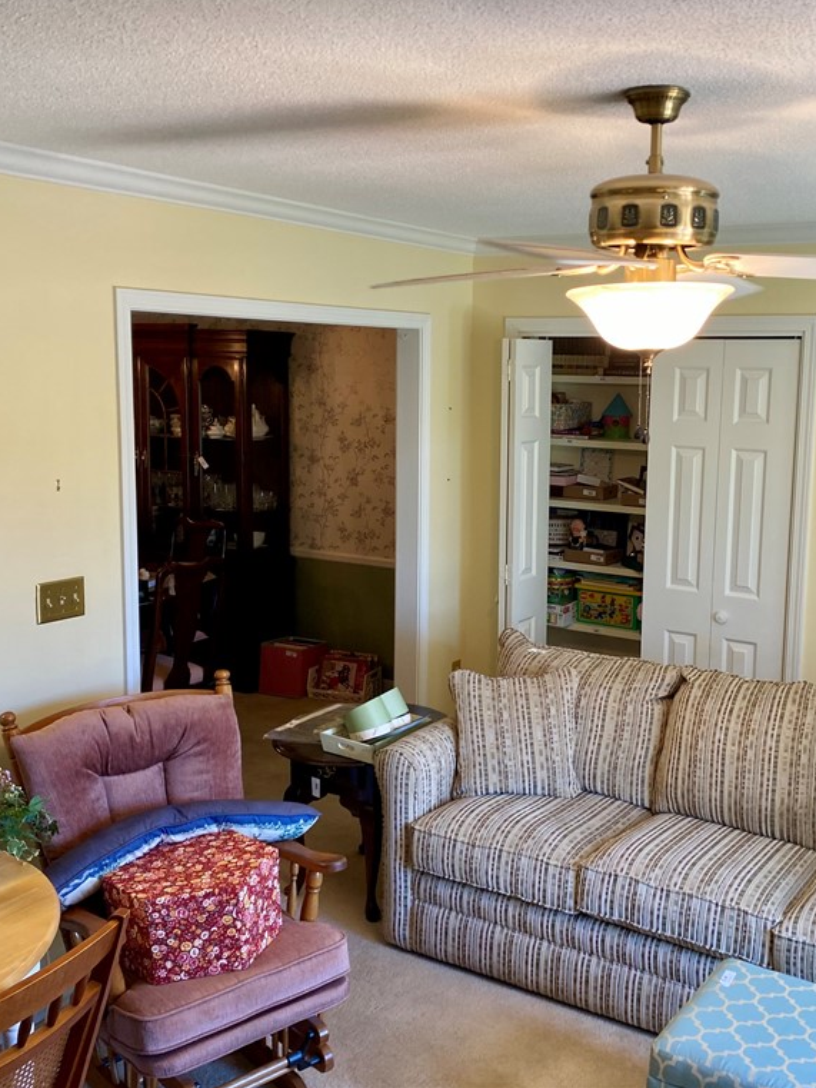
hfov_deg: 40.5
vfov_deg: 52.6
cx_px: 487
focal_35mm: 35
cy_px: 540
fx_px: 1100
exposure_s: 1/60
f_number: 1.8
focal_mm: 4.25
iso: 80
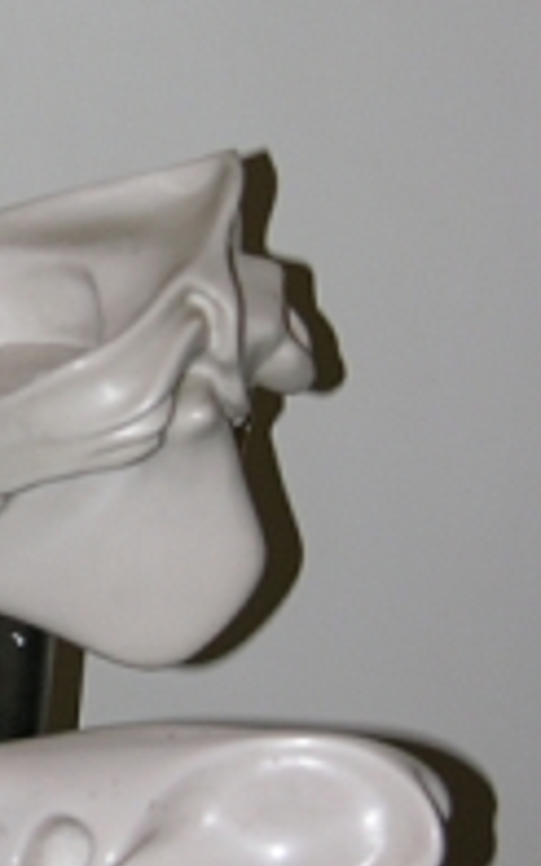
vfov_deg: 13.2
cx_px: -62
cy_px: 501
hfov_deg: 8.2
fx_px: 3754
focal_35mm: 159
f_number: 3.3
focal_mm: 18.8
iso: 100
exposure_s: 1/120
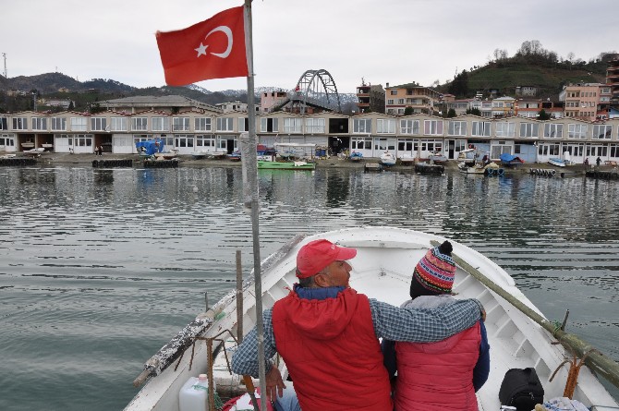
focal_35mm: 27
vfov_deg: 47.8
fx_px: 464
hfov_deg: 67.4
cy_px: 206
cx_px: 310
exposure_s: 1/160
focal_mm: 18
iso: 200
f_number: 13
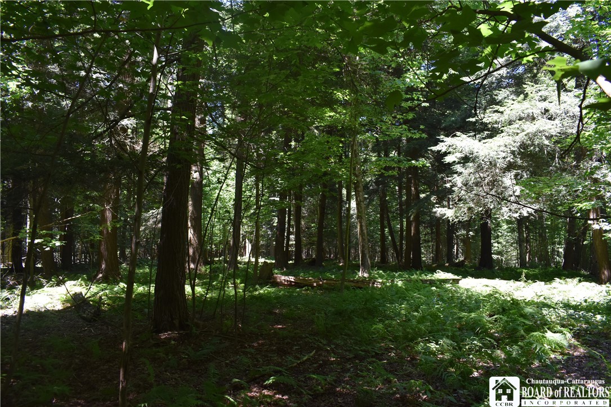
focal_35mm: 27
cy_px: 204
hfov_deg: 67.4
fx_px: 458
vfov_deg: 47.9
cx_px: 306
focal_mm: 18
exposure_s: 1/100
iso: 400
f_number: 5
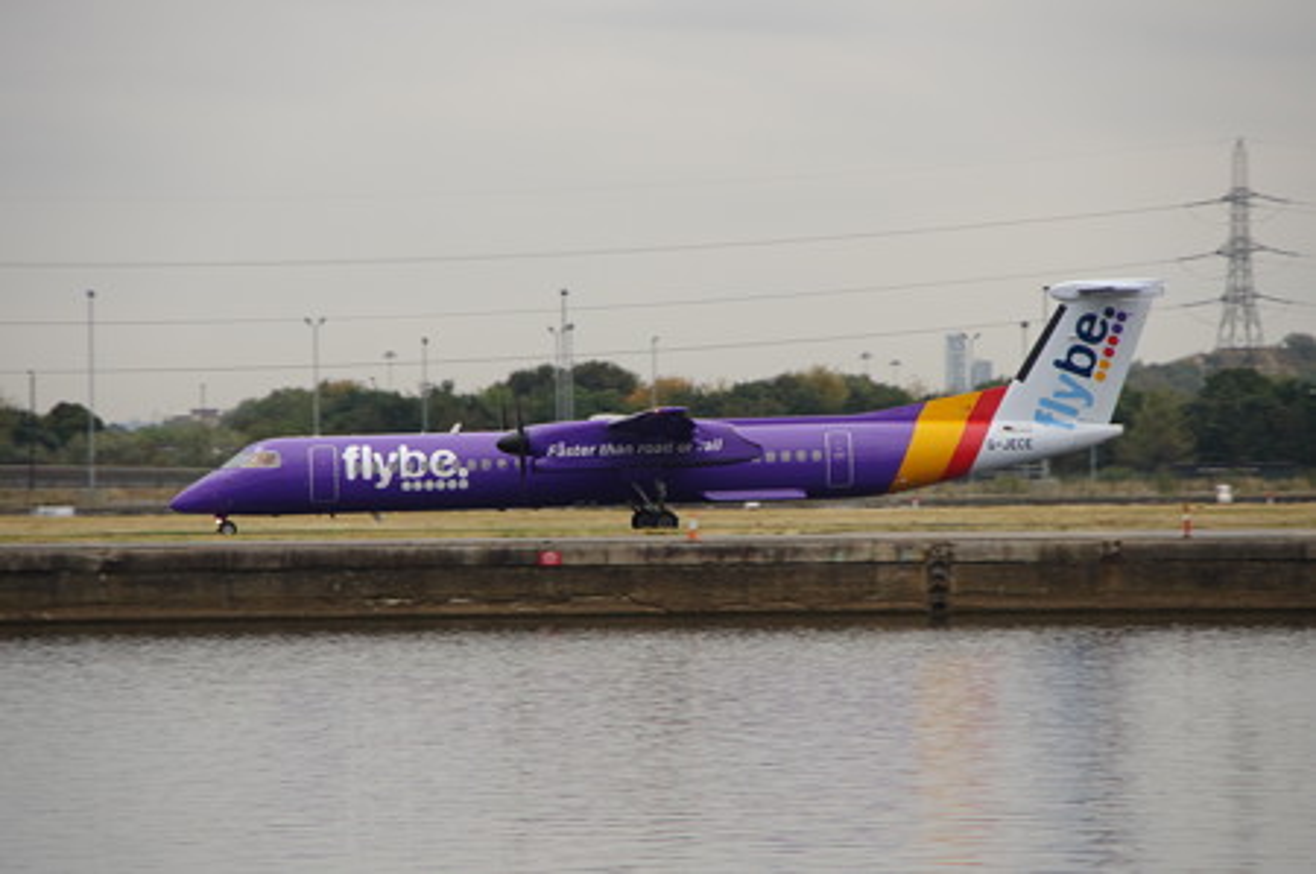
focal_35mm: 202
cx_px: 658
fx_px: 7376
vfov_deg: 6.8
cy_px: 437
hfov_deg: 10.2
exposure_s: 1/80
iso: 800
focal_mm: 135
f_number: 6.3
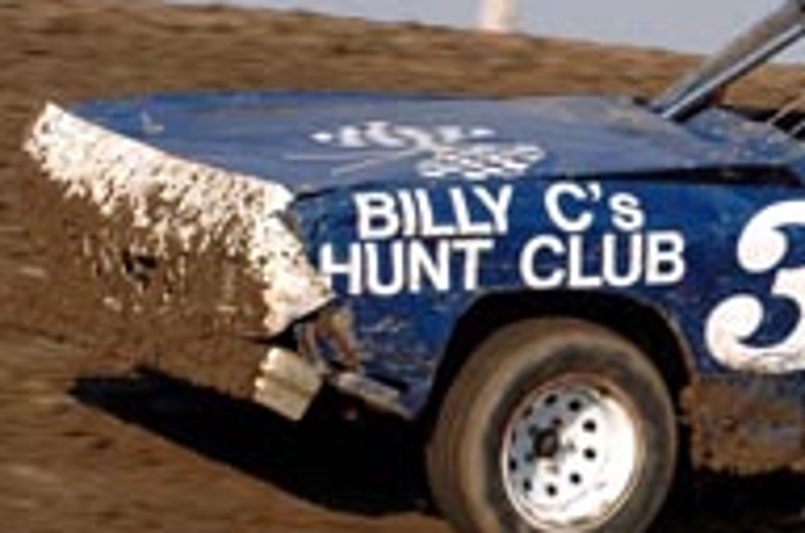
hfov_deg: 5.3
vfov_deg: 3.5
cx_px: 943
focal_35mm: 391
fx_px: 8722
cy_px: 311
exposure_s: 1/500
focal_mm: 100
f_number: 9
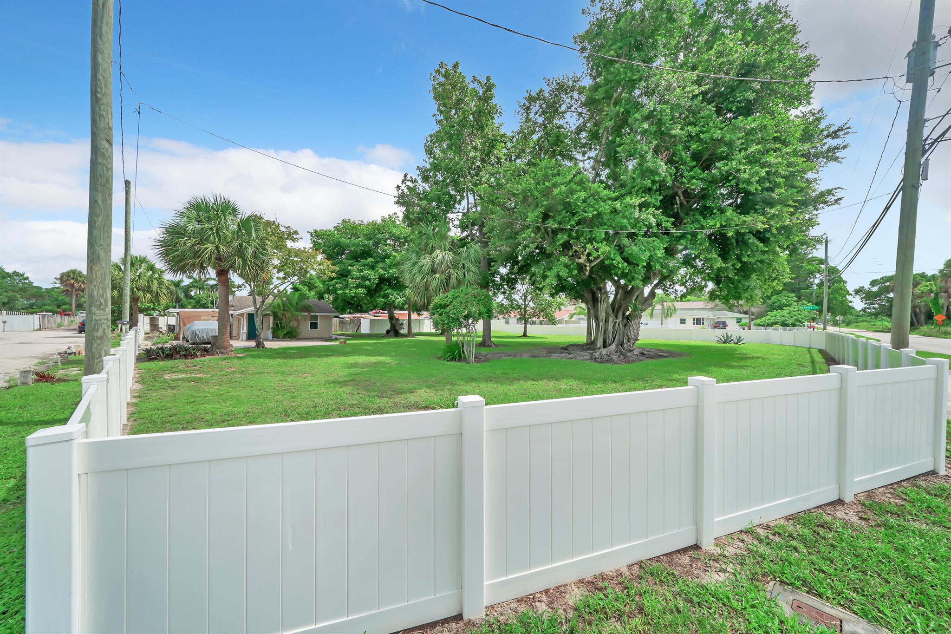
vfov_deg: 90.0
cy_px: 317
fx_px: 317
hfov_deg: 112.6
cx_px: 476
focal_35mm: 12
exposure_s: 1/60
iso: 100
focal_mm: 12
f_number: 16
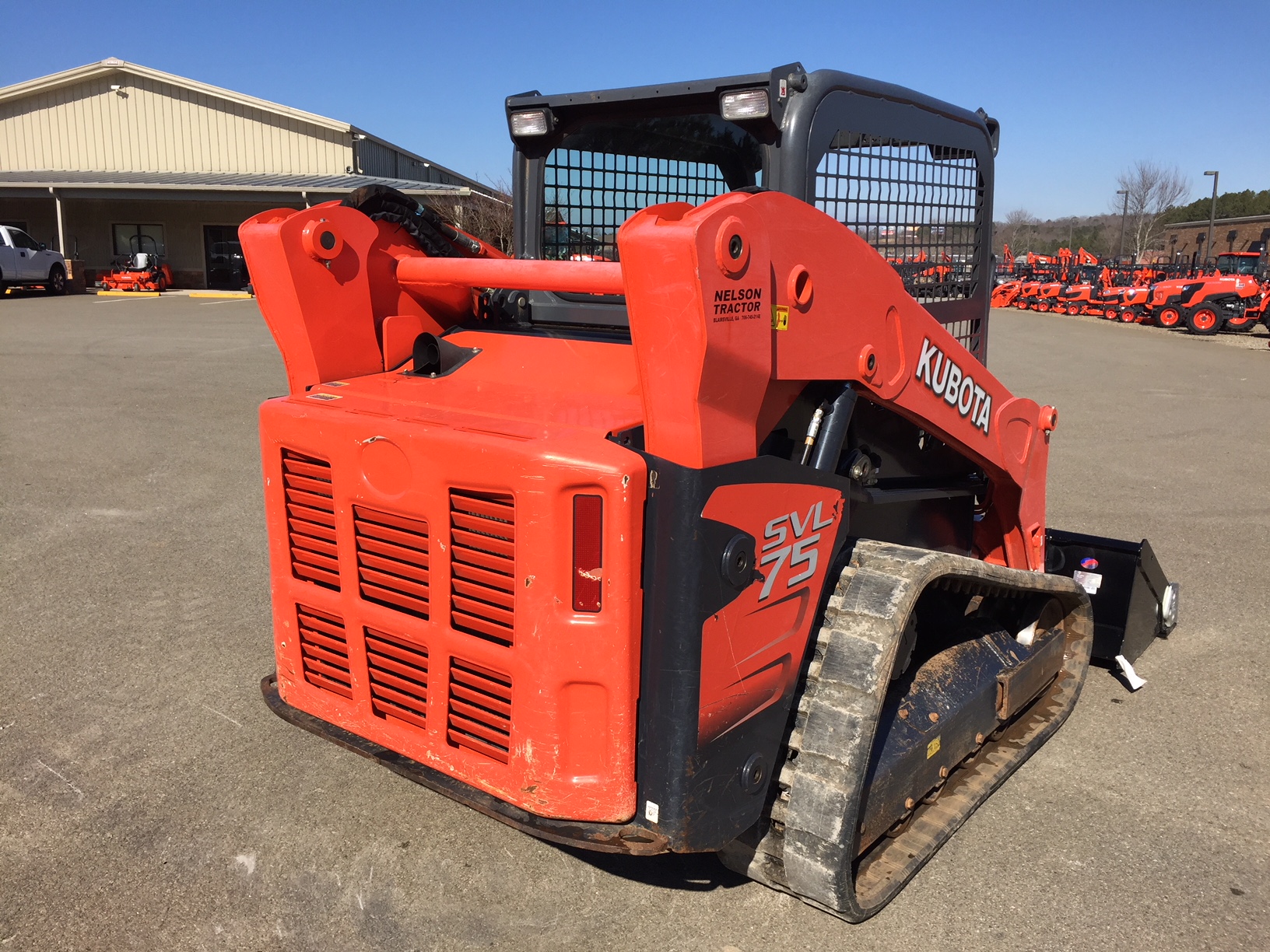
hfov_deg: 61.7
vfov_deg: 48.2
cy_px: 476
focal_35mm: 29
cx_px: 635
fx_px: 1064
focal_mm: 4.15
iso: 32
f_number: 2.2
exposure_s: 1/1883
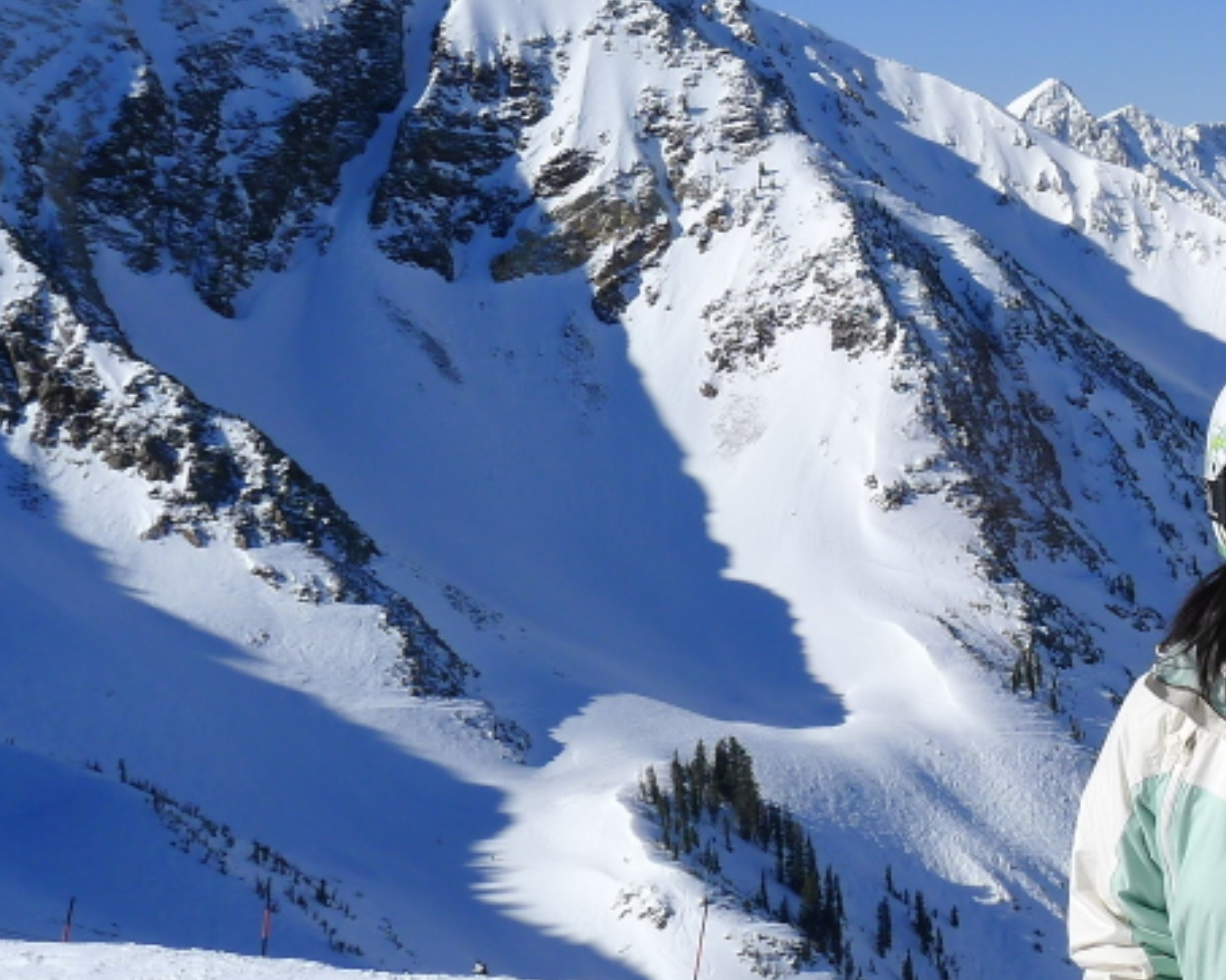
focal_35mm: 66
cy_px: 316
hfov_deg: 27.1
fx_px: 2394
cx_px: 1221
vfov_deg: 23.0
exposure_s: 1/1000
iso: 80
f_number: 5
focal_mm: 6.4
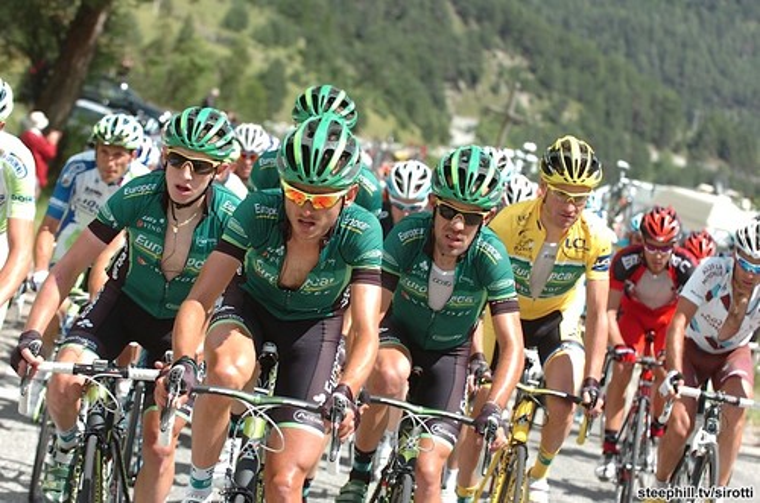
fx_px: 3096
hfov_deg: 14.0
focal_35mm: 147
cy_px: 252
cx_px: 380
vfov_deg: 9.3
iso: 400
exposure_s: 1/800
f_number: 5.3
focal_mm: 98
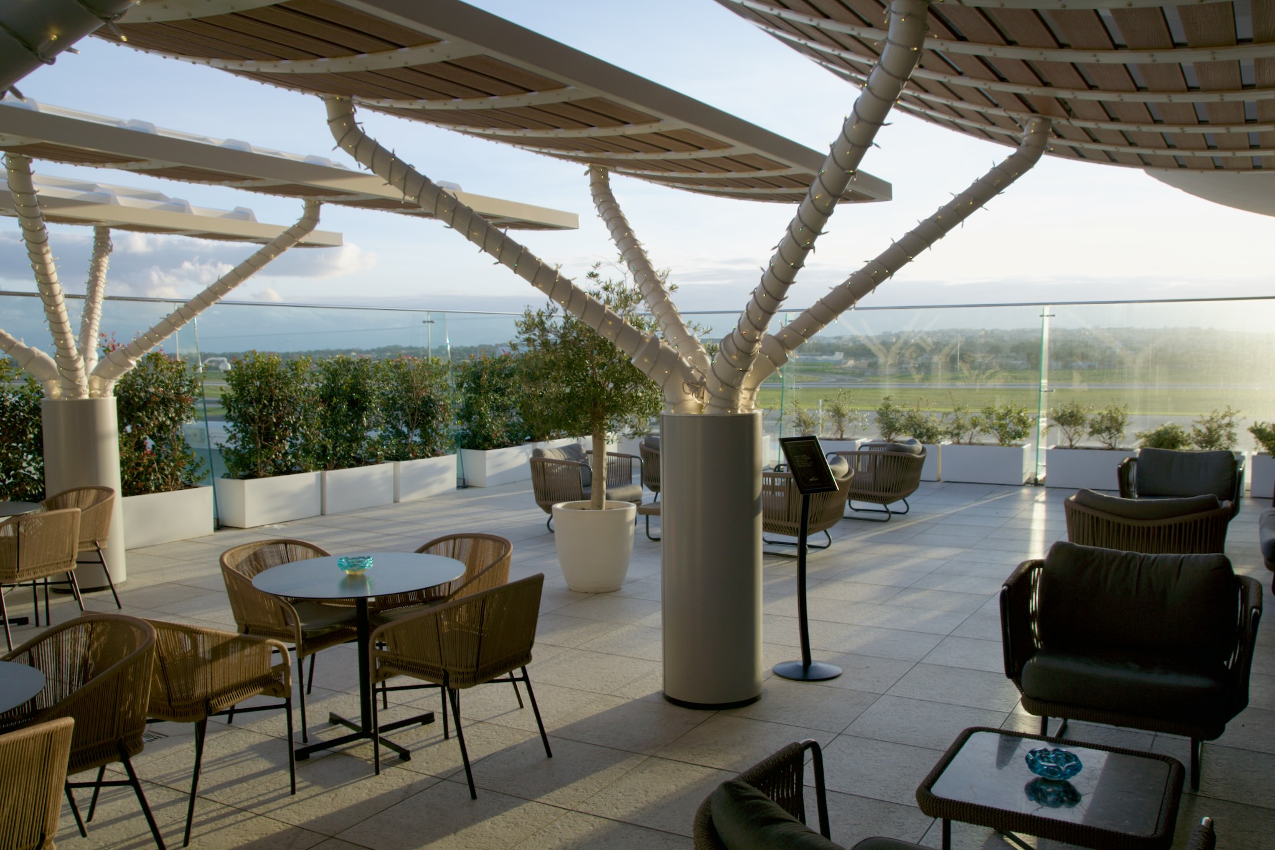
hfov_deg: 61.9
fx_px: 1063
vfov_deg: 43.6
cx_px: 638
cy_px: 425
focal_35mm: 30
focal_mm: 20
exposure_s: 1/160
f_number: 6.3
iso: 100
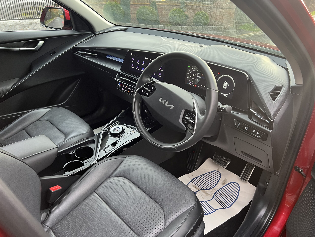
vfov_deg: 53.1
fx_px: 237
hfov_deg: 67.3
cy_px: 118
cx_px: 158
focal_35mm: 26
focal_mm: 5.7
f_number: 1.5
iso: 125
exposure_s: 1/89
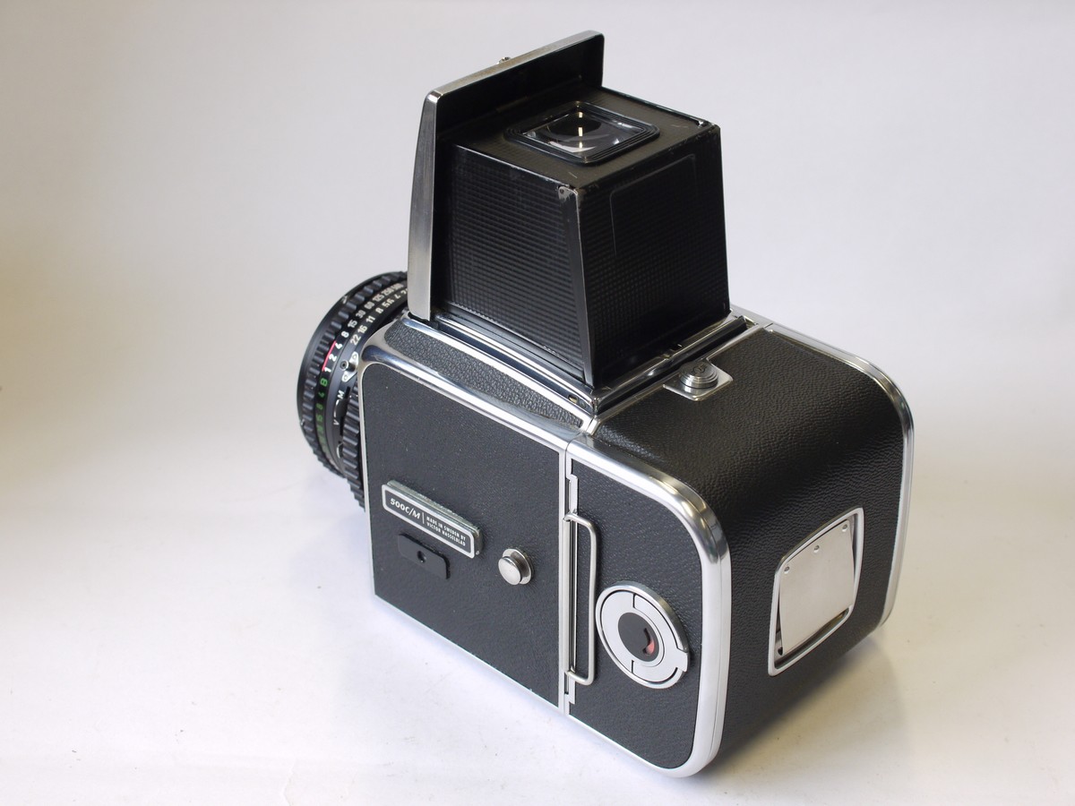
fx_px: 1863
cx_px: 538
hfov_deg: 32.2
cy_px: 403
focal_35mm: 60
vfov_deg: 24.4
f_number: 6.3
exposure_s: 1/50
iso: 400
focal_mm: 30
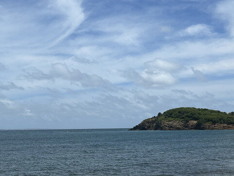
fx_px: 439
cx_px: 105
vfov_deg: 22.3
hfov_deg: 29.8
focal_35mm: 65
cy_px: 144
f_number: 1.5
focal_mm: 5.7
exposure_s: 1/8696
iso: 50
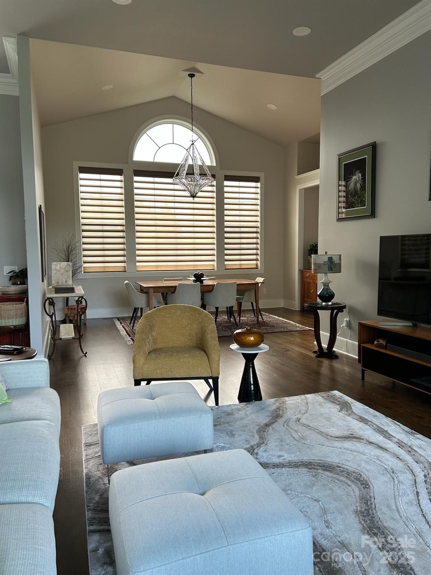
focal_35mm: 26
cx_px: 216
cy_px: 288
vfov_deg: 67.3
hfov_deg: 53.1
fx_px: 432
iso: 80
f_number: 1.5
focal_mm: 5.7
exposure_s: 1/121
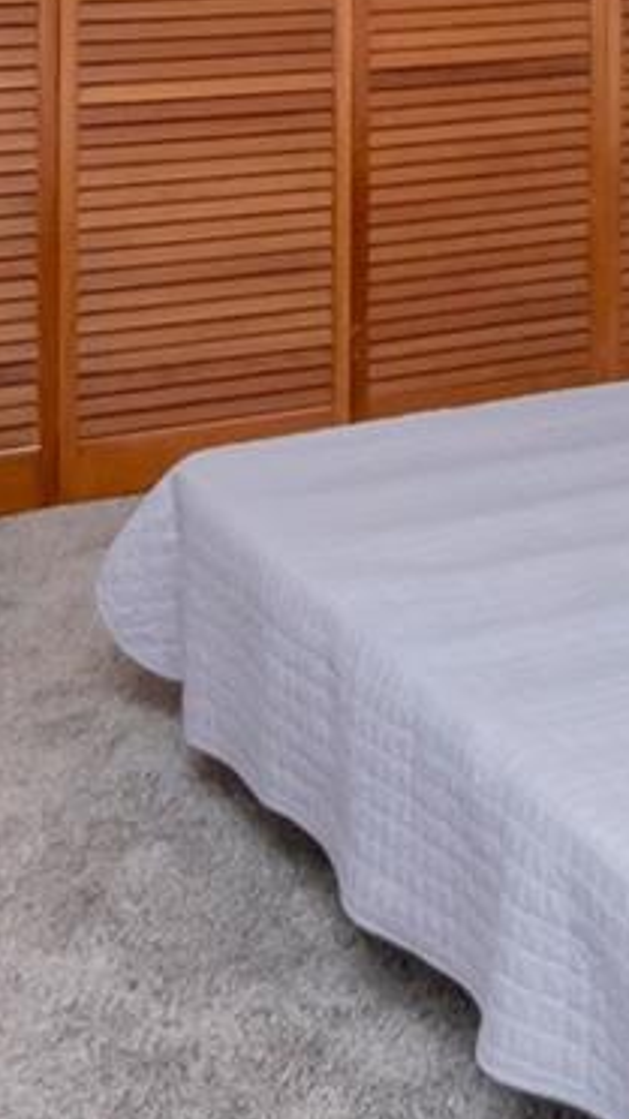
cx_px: 933
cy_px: -174
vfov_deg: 25.9
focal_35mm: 74
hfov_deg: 15.1
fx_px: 2204
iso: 1000
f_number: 9
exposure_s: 1/160
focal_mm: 11
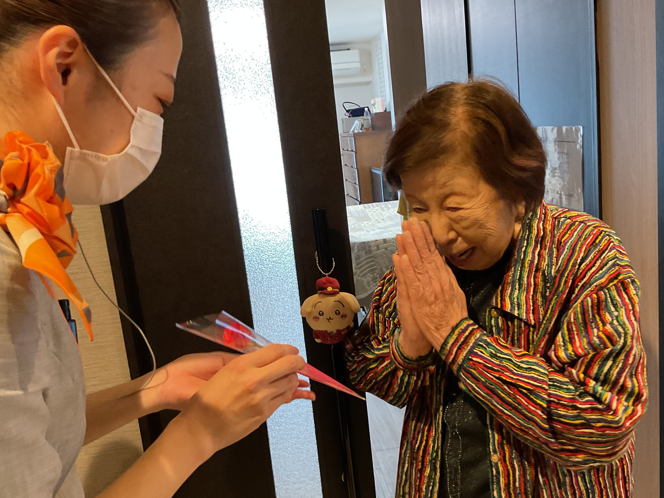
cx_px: 372
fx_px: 671
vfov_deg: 40.7
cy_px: 268
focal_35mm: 35
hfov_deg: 52.5
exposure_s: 1/40
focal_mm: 3
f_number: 1.8
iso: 250
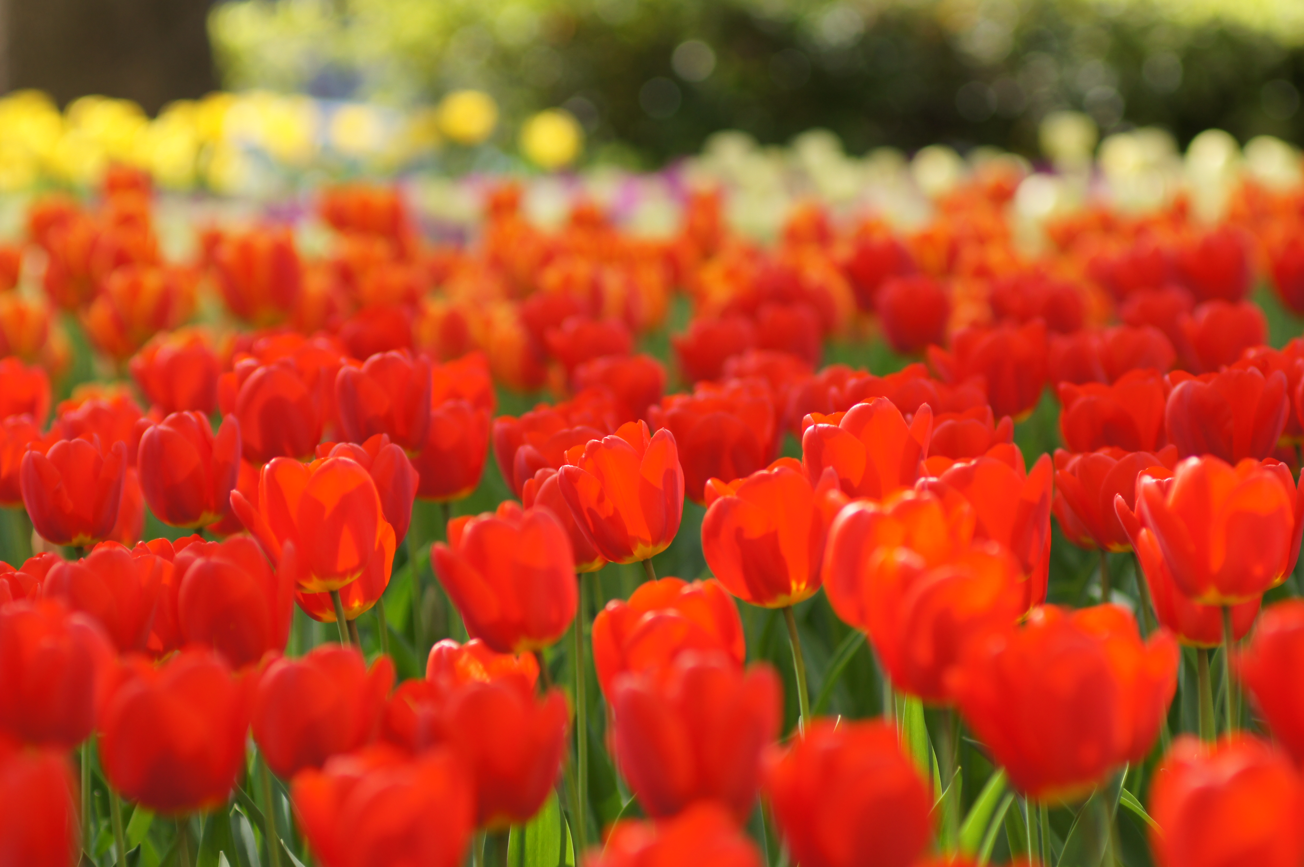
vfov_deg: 9.1
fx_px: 5427
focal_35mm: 150
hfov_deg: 13.7
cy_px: 434
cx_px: 652
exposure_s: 1/640
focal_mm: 100
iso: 200
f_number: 3.2
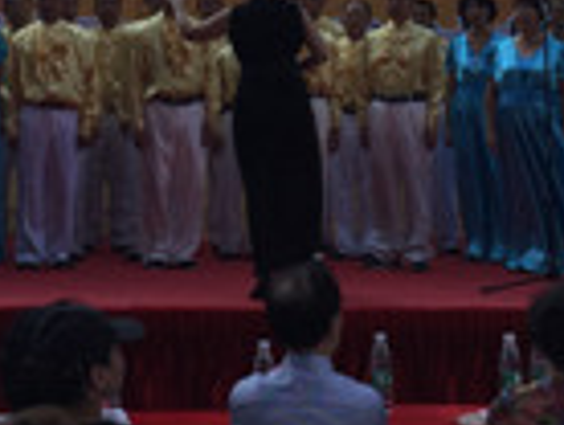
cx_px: 217
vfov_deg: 13.5
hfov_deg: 18.7
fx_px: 1714
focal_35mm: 105
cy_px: -166
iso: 32
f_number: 2.2
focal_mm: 4.15
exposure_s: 1/1647
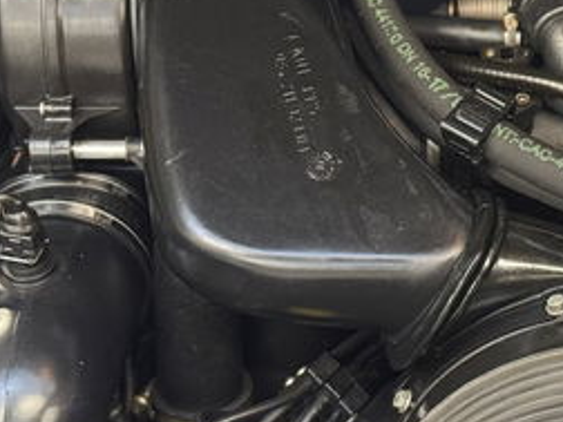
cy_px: 199
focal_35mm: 146
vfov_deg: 10.2
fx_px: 2375
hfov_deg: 13.3
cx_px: 590
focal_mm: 6.76
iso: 400
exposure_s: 1/33
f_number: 1.78
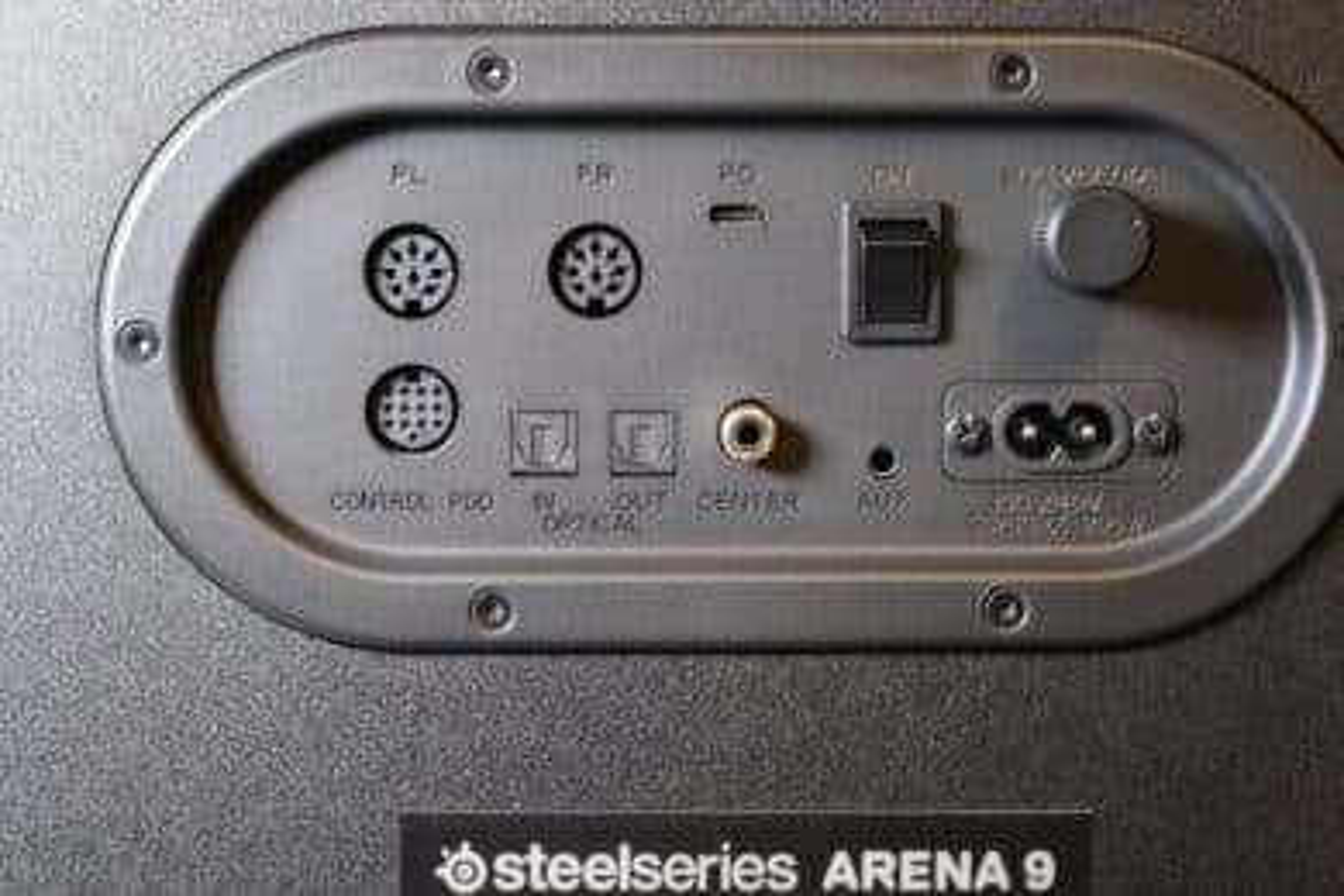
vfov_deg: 17.1
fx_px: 2986
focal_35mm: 80
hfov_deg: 25.4
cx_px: 672
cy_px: 448
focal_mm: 53.3
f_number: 8
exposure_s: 1/9
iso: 1600
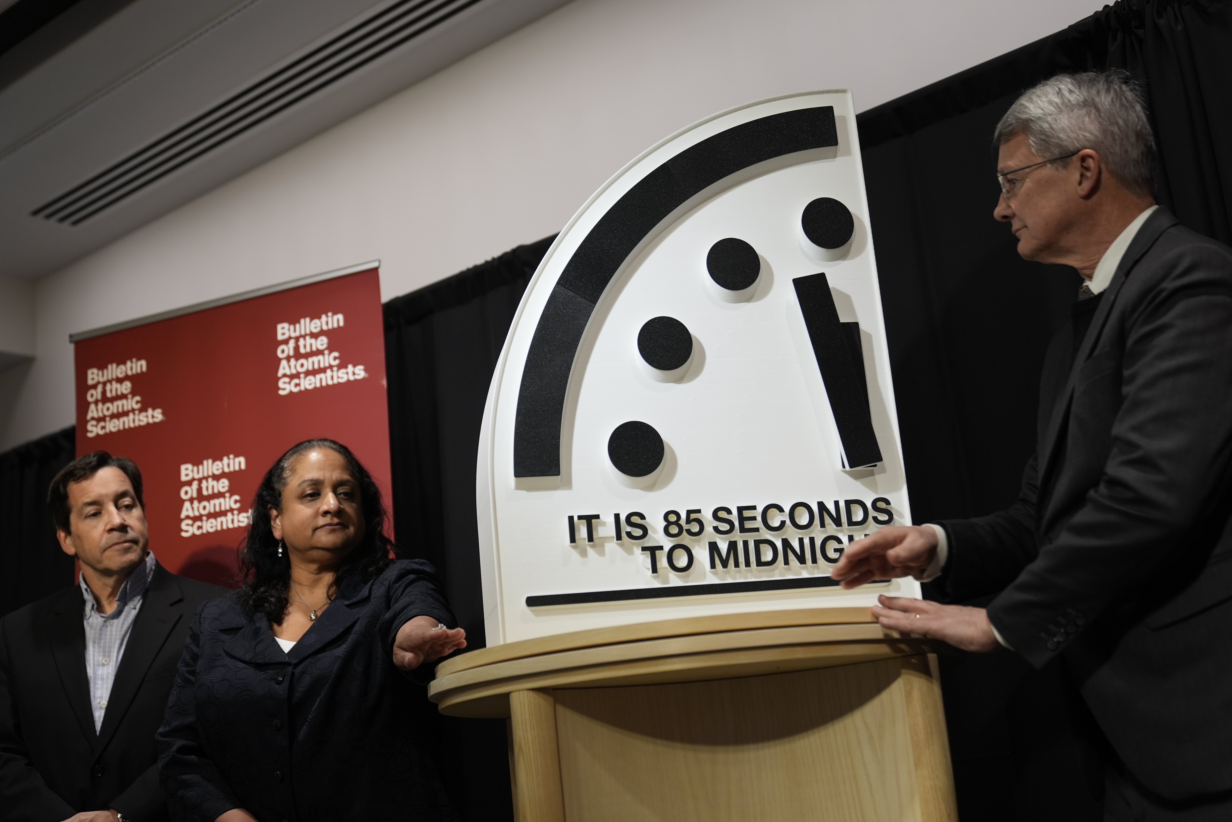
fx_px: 1608
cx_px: 616
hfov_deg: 41.9
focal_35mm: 47
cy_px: 411
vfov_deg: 28.6
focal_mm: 47
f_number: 2.8
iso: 640
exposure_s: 1/160
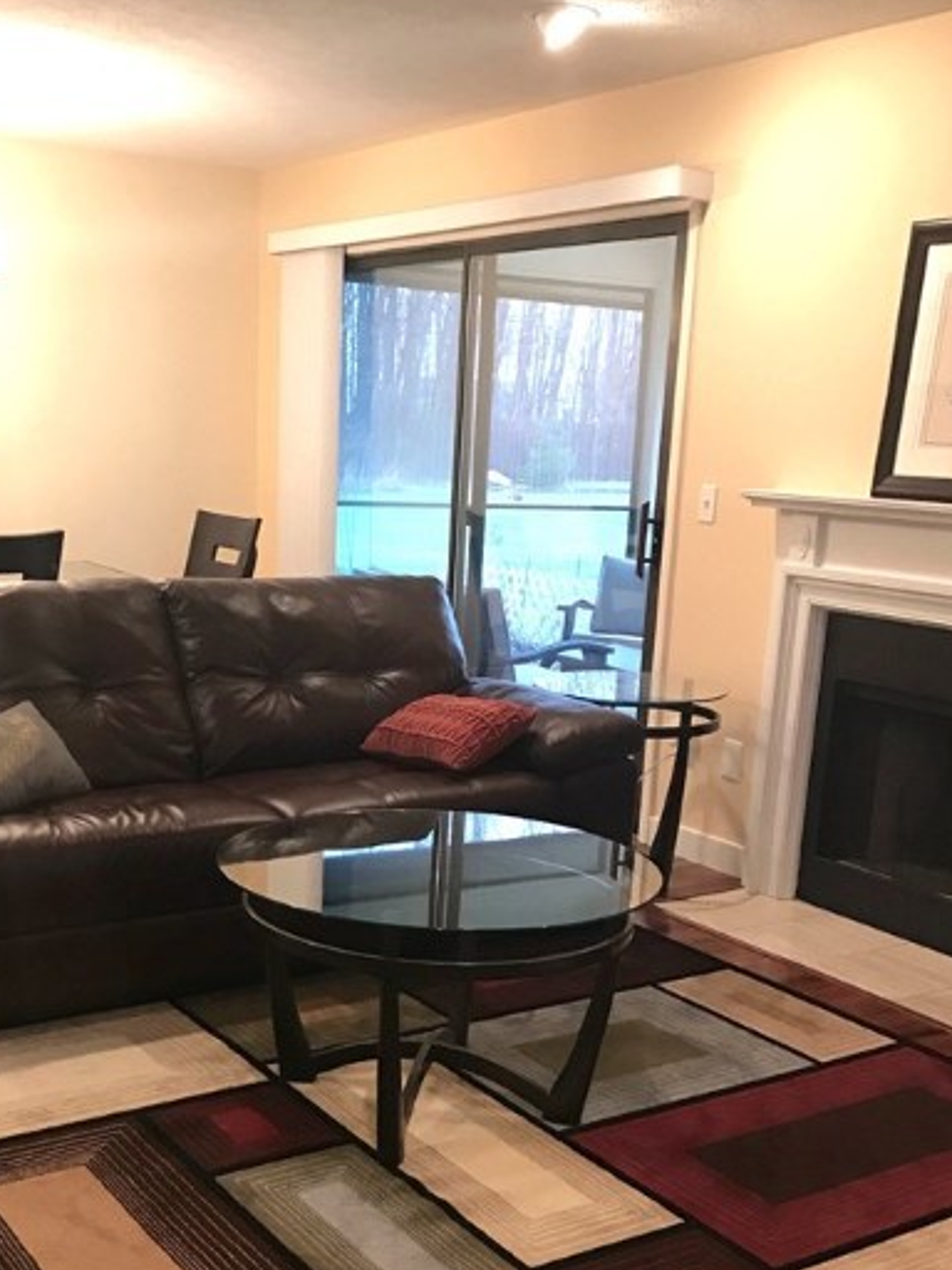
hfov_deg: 34.2
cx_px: 364
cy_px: 846
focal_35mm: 42
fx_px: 1540
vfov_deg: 44.2
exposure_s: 1/15
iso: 64
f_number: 1.8
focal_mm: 3.99
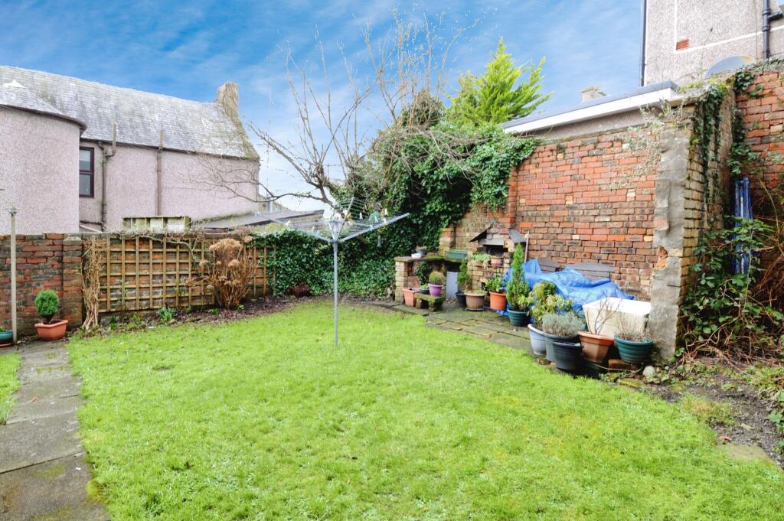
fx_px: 392
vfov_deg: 67.3
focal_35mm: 18
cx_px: 392
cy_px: 260
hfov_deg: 90.0
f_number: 7.1
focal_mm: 12
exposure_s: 1/10
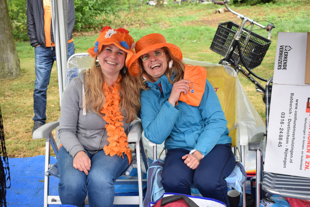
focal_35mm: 51
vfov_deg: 26.5
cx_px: 155
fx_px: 439
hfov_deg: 38.9
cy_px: 104
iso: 400
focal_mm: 34
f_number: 5.6
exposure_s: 1/125
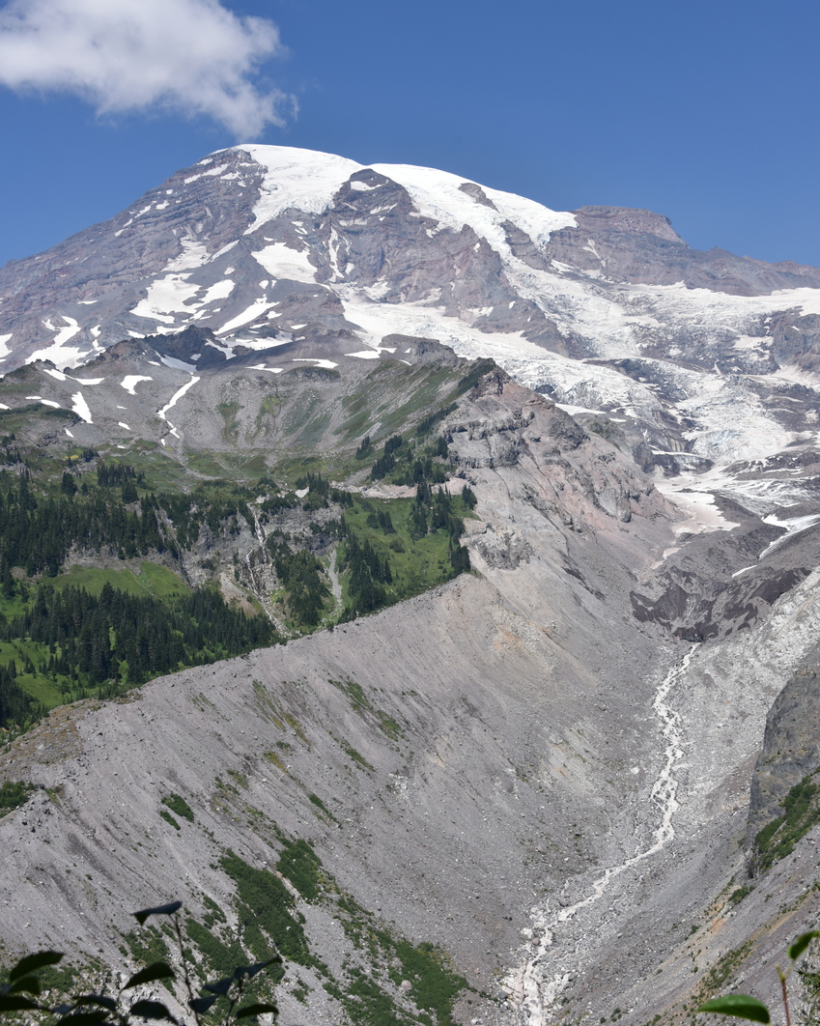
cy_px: 530
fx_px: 1305
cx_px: 410
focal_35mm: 43
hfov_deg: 34.9
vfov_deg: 42.9
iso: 100
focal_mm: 38
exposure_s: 1/320
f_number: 9
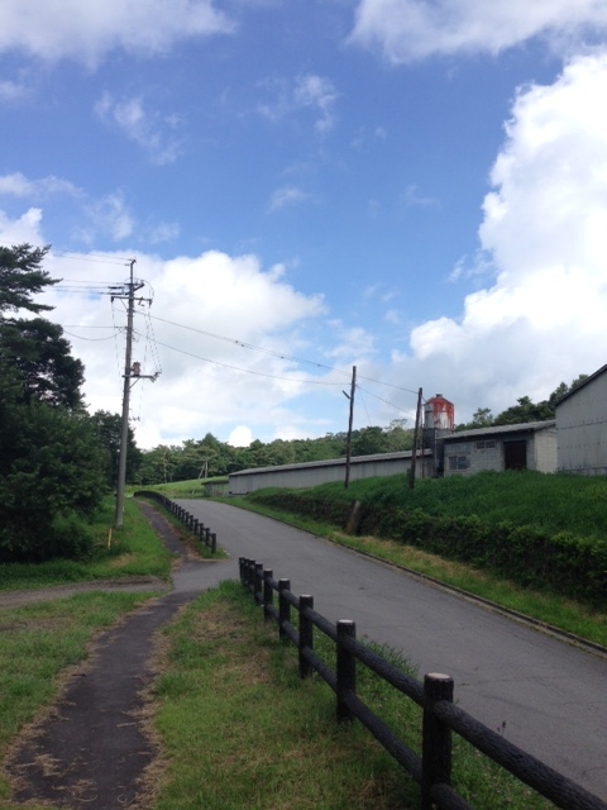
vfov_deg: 55.4
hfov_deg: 42.9
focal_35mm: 33
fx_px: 772
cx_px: 304
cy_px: 405
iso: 50
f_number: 2.4
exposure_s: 1/1323
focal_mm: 4.12
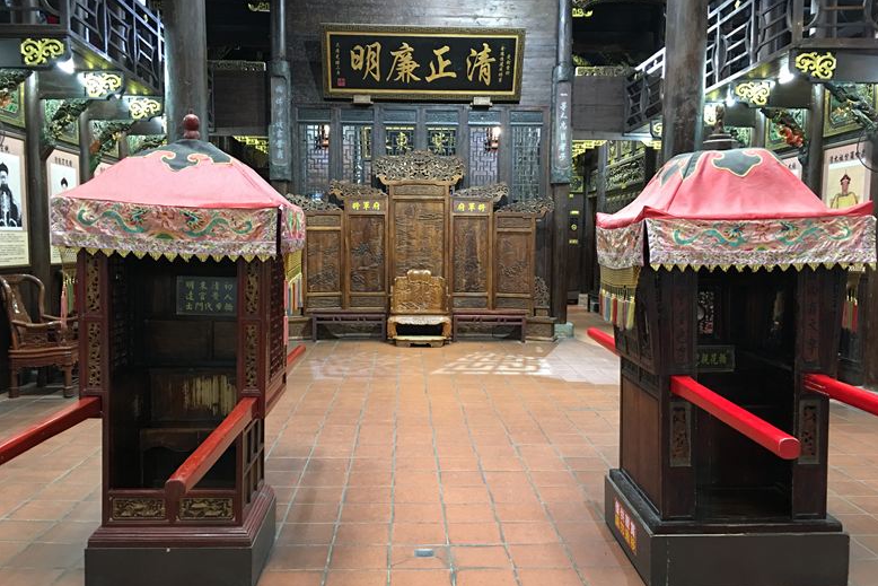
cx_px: 432
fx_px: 756
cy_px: 316
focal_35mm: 31
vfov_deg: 42.3
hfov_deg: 60.3
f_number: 2.2
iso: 100
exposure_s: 1/8
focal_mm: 4.15
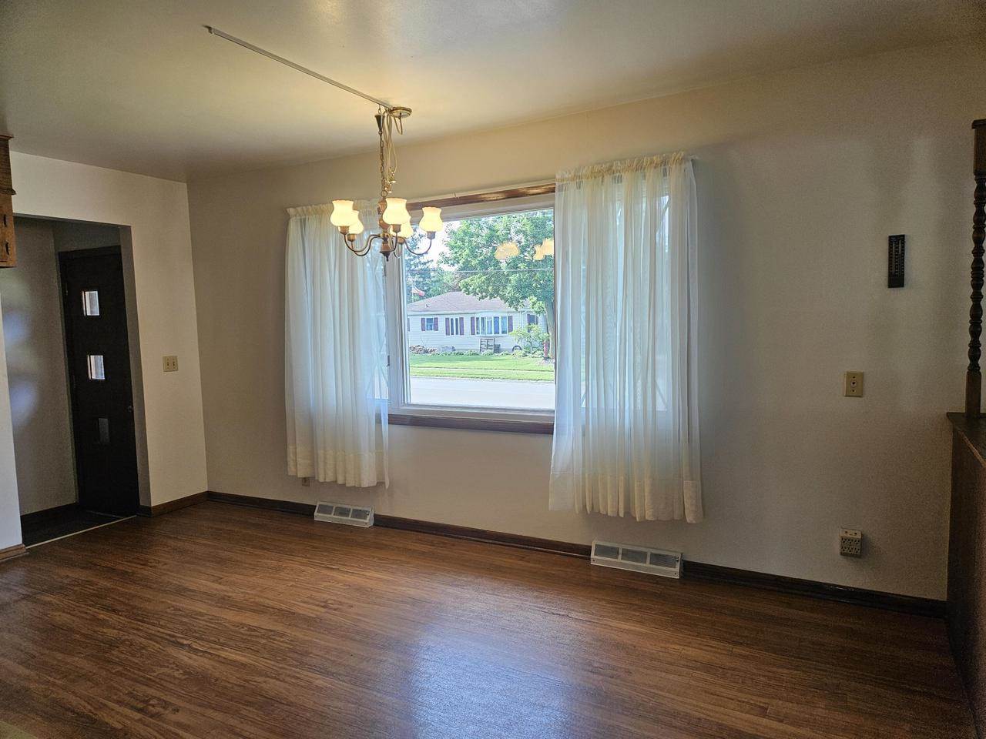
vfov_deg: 58.9
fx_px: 655
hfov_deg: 73.9
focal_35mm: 23
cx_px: 493
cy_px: 370
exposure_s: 1/120
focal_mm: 5.4
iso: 100
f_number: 1.8
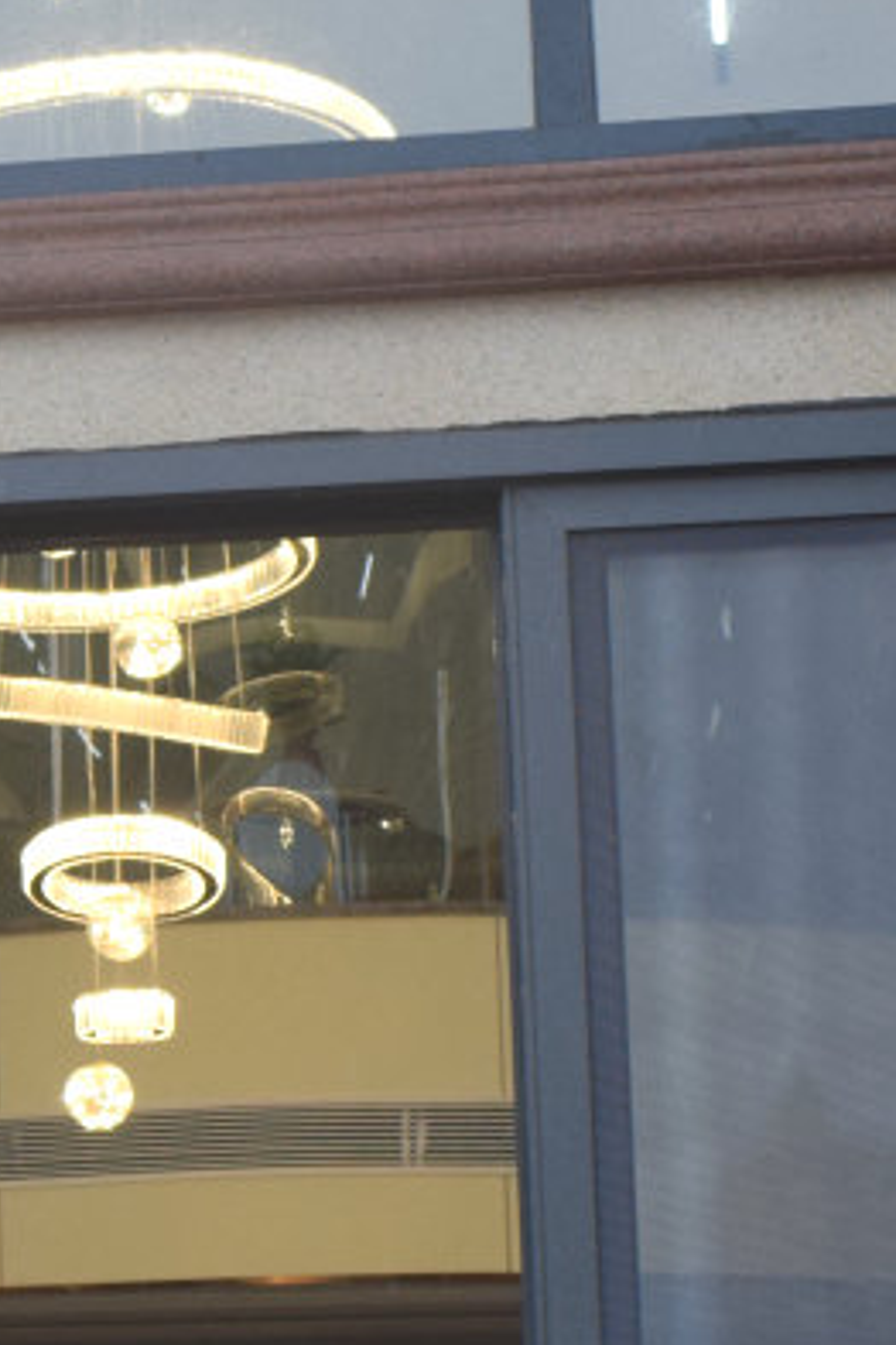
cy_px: 732
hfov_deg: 9.8
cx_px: -479
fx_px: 5077
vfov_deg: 15.1
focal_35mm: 136
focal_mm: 22
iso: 800
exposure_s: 1/640
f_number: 3.8
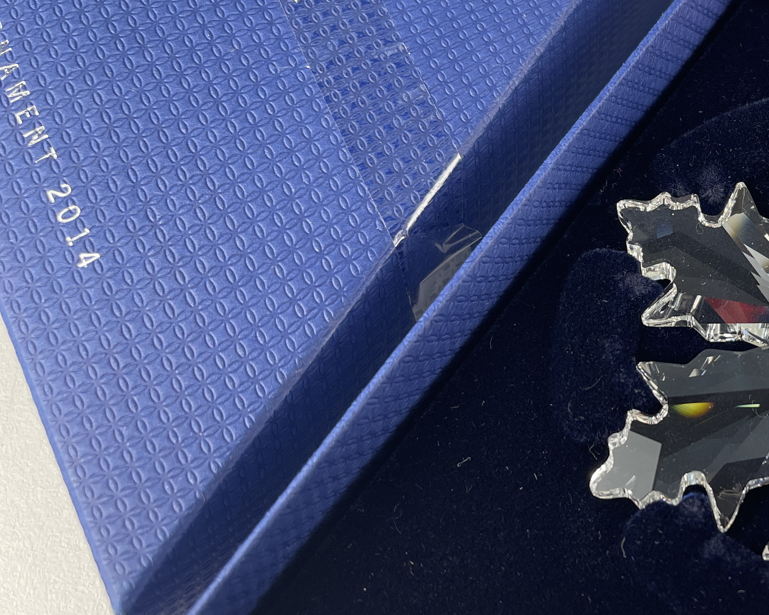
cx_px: 787
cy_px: 267
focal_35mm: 50
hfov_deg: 33.8
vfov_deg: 30.2
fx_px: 1138
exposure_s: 1/100
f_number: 1.6
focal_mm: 5.1
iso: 80
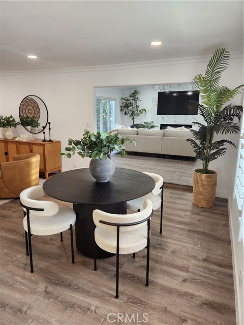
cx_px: 122
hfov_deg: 58.9
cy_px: 162
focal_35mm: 23
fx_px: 216
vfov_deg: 73.9
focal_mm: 5.4
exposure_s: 1/120
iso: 160
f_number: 1.8
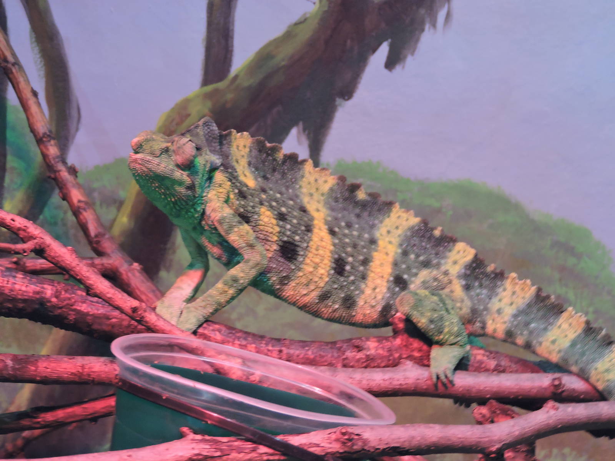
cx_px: 308
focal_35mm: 135
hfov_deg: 14.6
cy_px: 230
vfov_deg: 11.0
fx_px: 2398
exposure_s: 1/30
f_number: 4.3
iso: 720
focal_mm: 24.1
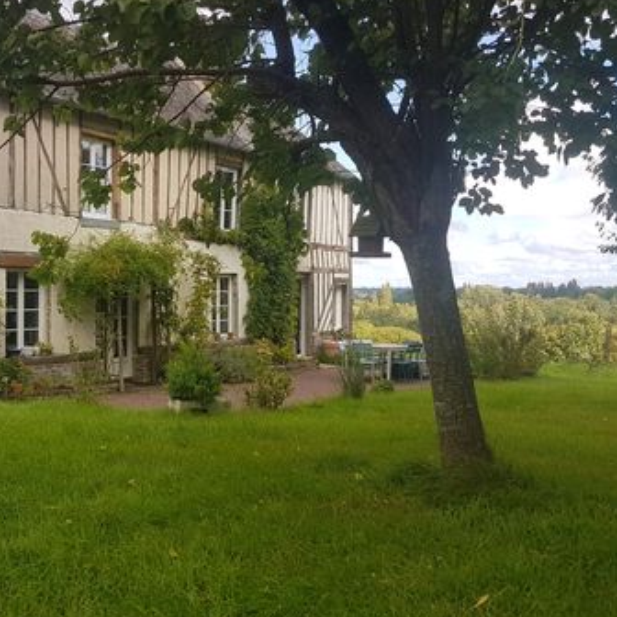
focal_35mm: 41
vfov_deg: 40.9
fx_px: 827
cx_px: 162
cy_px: 305
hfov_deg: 39.9
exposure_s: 1/884
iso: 40
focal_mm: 4.2
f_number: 1.7
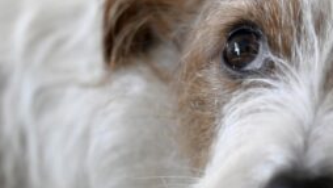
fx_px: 2455
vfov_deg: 4.4
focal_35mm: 278
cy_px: 49
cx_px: 243
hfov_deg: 7.8
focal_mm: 150
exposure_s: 1/10
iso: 2800
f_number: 6.3
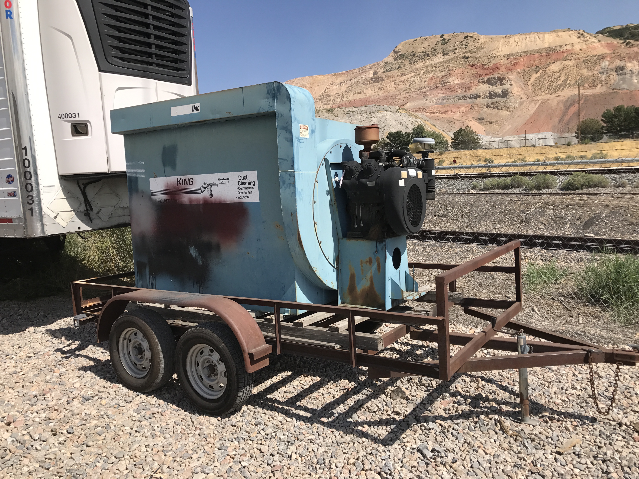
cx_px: 320
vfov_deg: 49.7
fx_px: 517
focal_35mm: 28
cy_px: 240
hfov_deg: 63.4
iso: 20
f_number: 1.8
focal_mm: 3.99
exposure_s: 1/2740
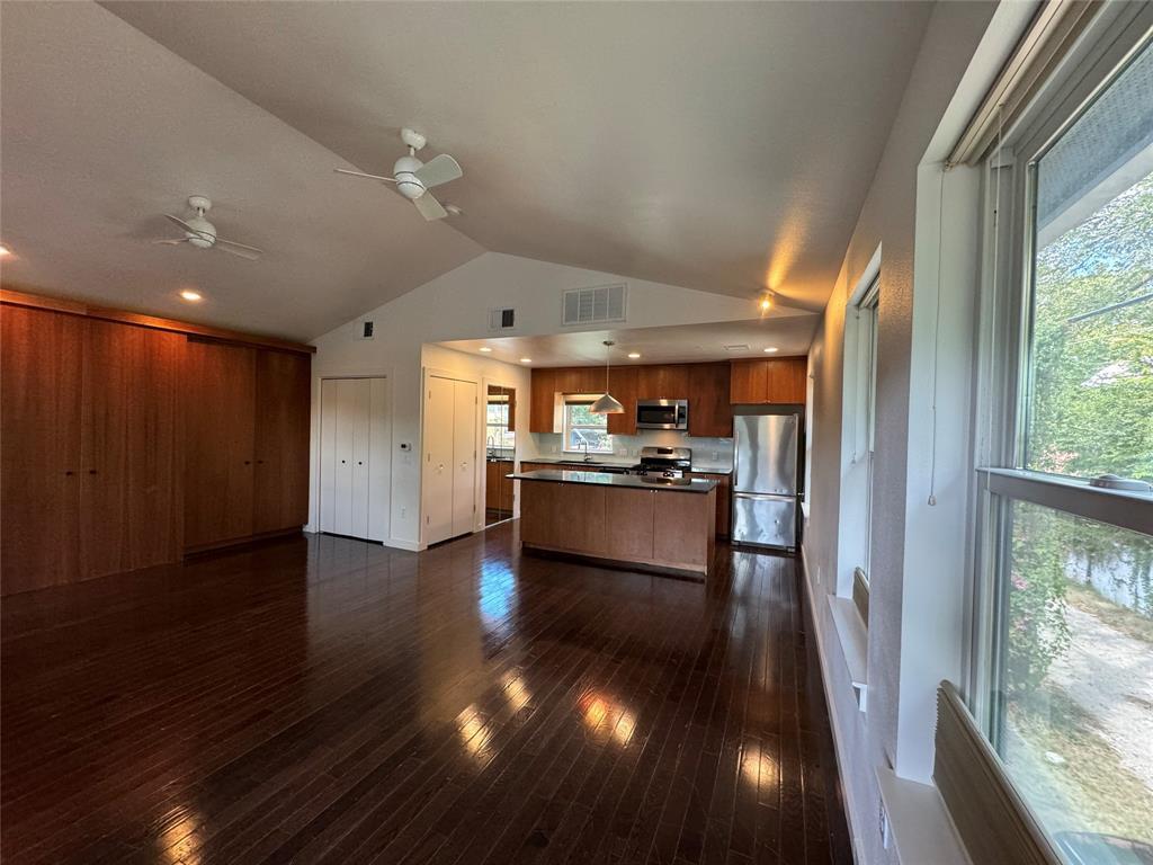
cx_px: 576
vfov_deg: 85.7
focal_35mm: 14
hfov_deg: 102.1
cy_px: 432
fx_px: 466
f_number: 2.2
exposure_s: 1/120
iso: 250
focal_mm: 2.22
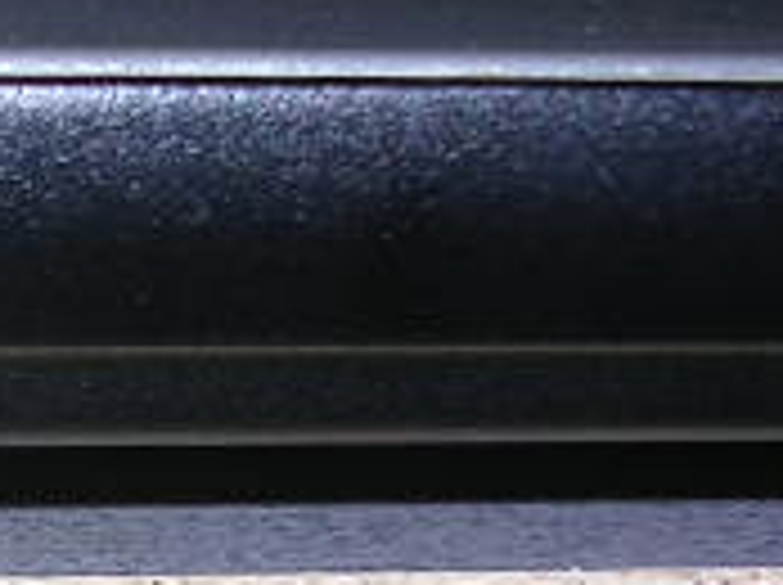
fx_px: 3162
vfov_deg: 10.5
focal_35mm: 140
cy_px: 526
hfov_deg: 13.2
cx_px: -459
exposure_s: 1/60.1
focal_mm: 5.8
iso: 50
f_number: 2.8
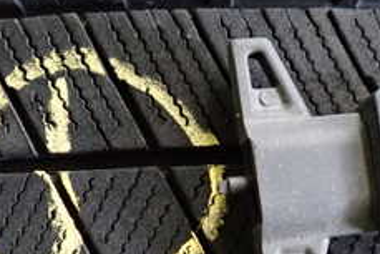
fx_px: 718
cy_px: 246
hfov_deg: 29.5
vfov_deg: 19.5
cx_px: 246
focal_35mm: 68
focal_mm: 4.5
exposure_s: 1/30
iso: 640
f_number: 2
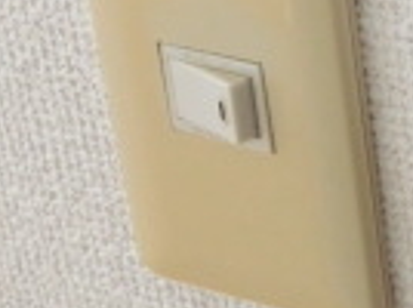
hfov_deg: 14.2
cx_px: 844
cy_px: -253
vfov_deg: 11.8
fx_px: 1370
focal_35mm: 115
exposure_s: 1/125
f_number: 3
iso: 200
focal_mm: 4.24
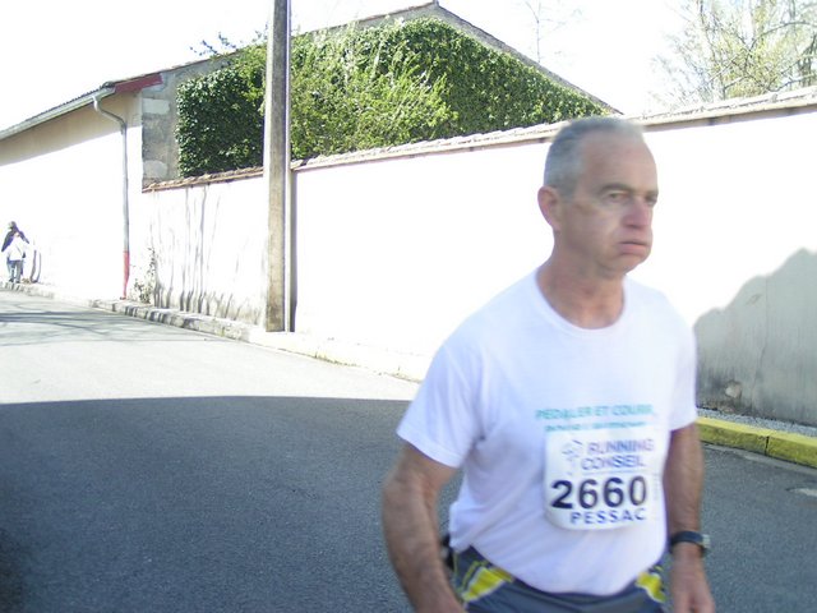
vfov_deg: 32.2
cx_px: 408
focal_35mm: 45
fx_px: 1062
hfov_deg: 42.1
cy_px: 306
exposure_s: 1/250
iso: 50
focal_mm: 6.9
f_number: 2.8
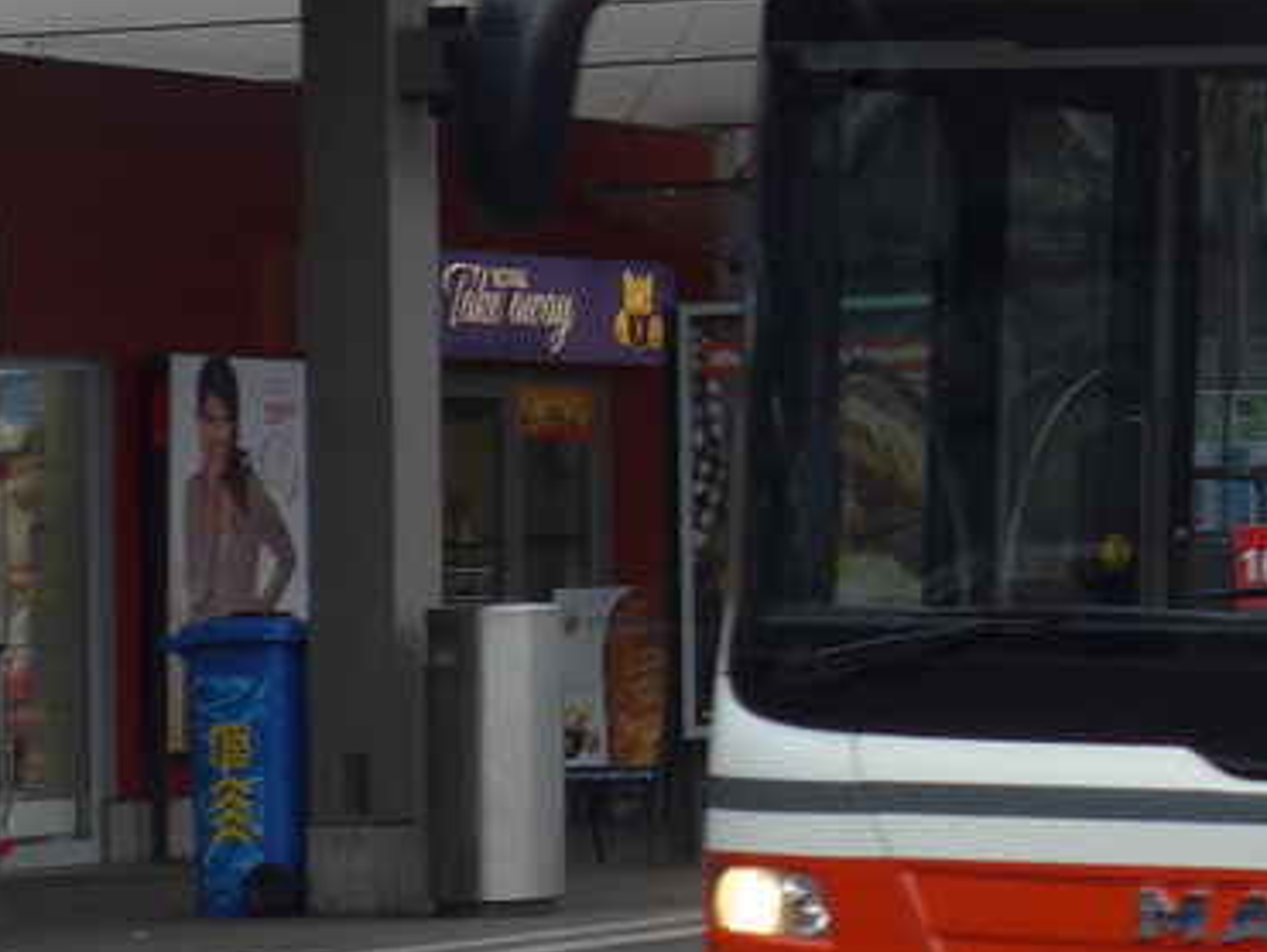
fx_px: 7362
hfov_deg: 9.6
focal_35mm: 201
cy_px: -7
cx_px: 1825
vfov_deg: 7.4
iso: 80
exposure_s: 1/160
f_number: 3.7
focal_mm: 12.7
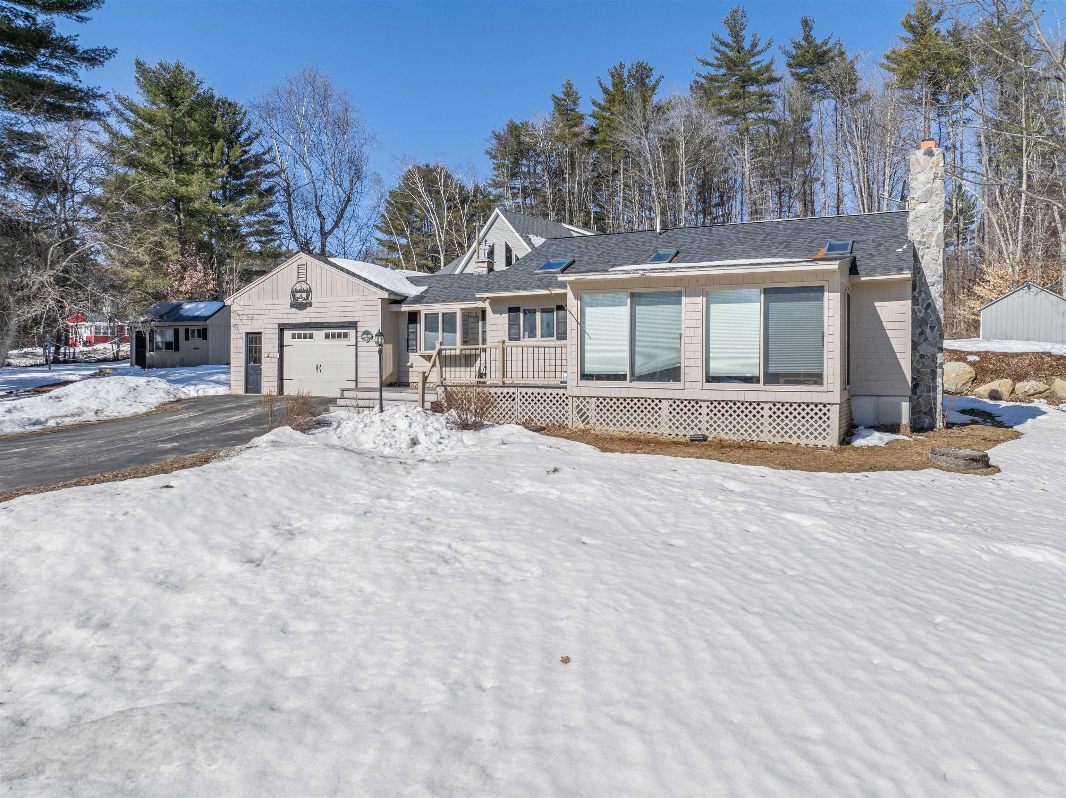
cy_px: 399
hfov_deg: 71.6
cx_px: 533
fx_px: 739
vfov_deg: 56.8
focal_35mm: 24
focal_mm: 12.29
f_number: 2.8
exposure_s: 1/3200
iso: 100
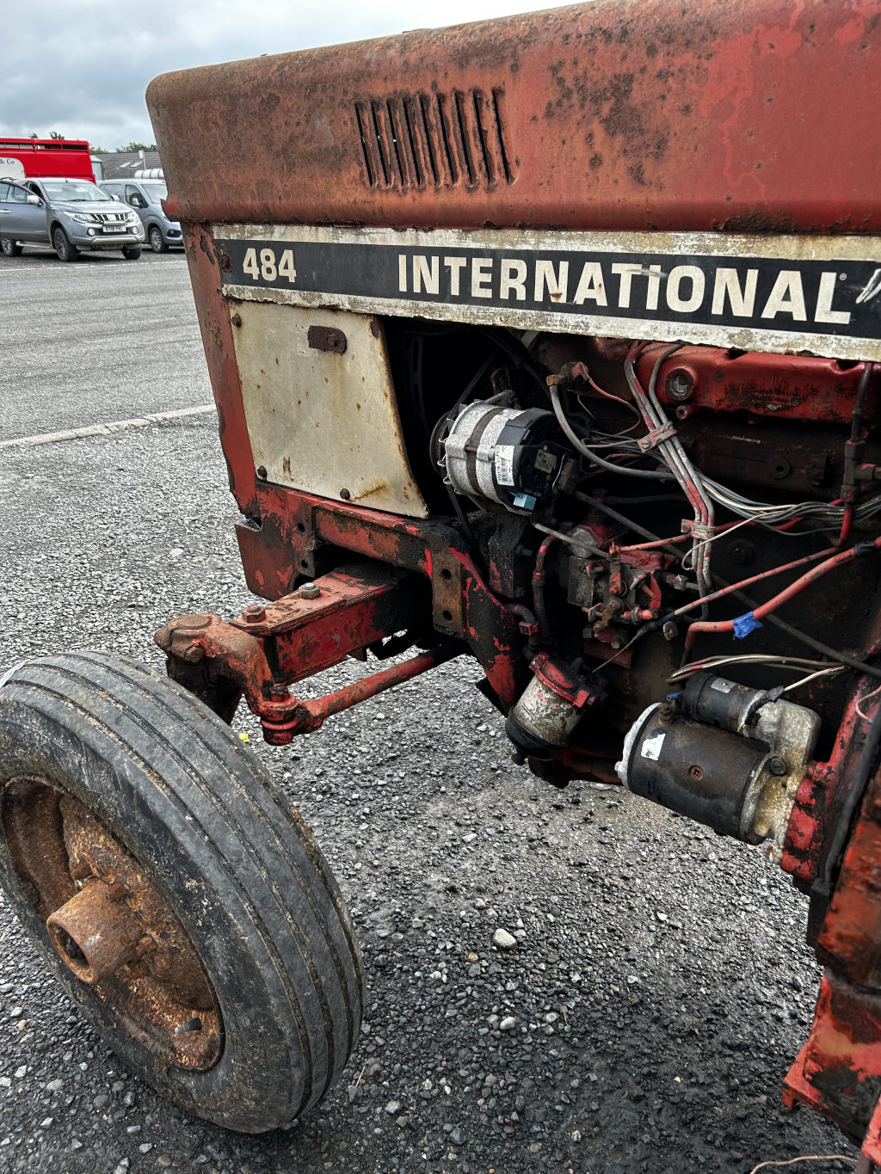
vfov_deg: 67.3
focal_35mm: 26
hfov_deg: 53.1
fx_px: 882
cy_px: 587
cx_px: 440
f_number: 1.5
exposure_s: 1/471
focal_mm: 5.7
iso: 50
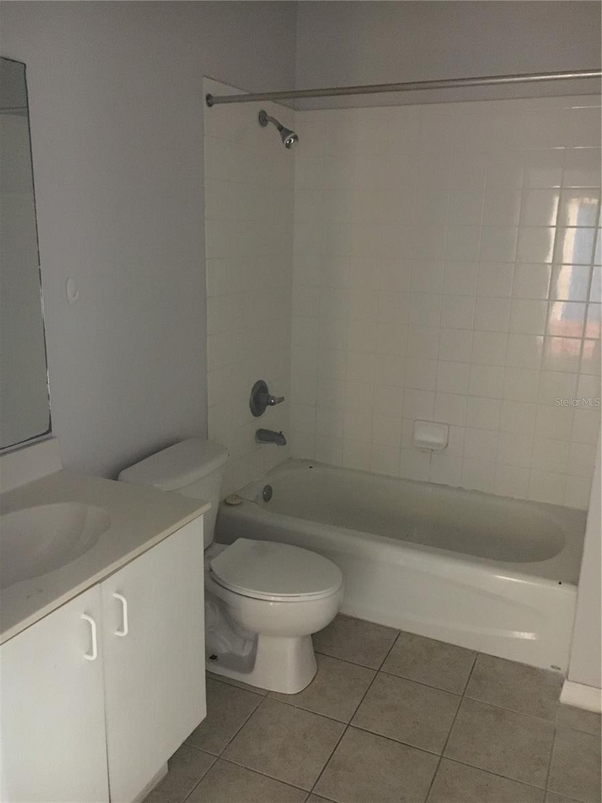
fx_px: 672
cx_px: 301
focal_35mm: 29
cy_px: 402
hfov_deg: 48.2
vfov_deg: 61.7
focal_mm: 4.15
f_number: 2.2
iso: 500
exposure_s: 1/15
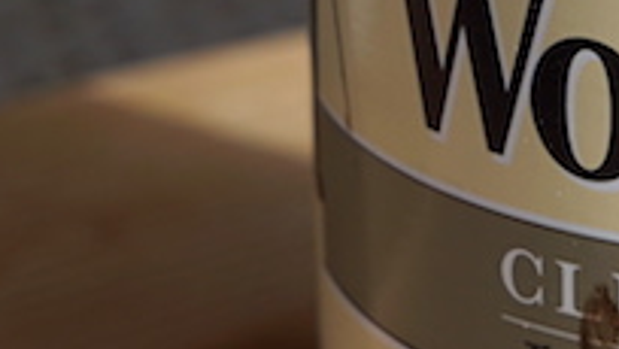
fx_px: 2956
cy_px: 3
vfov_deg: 6.7
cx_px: 859
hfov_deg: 11.6
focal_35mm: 180
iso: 100
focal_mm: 35
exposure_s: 1/350
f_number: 5.6
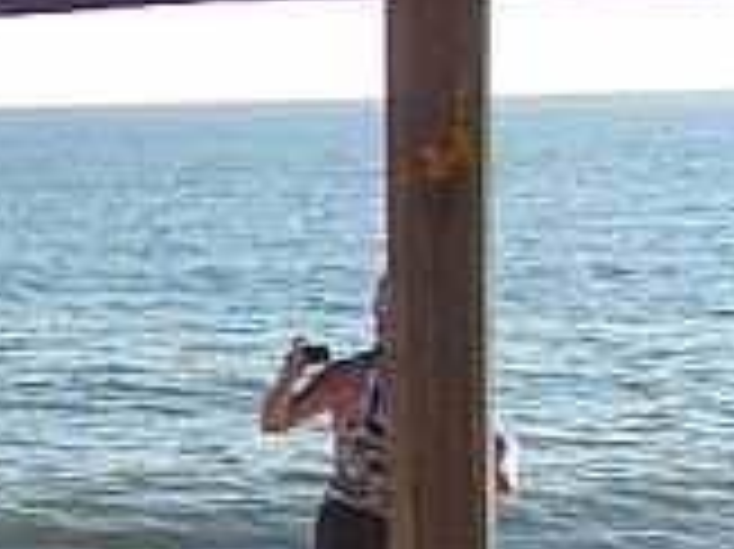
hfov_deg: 13.6
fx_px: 2670
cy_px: 594
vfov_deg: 11.6
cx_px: -684
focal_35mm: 126
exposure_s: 1/400
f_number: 8
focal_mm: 5.3
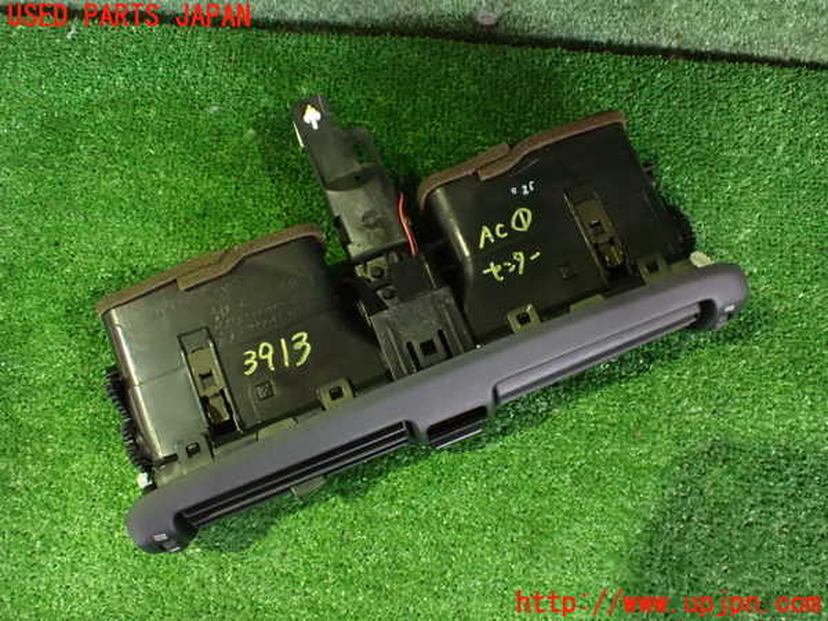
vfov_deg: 46.8
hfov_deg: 60.0
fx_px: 718
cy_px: 310
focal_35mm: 30
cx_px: 414
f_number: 2.3
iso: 1600
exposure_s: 1/30
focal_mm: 5.4
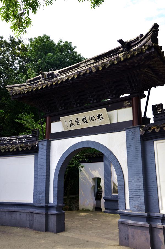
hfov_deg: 39.8
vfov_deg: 57.3
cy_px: 124
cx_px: 82
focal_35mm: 33
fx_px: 228
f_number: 9
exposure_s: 1/320
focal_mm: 22
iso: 200
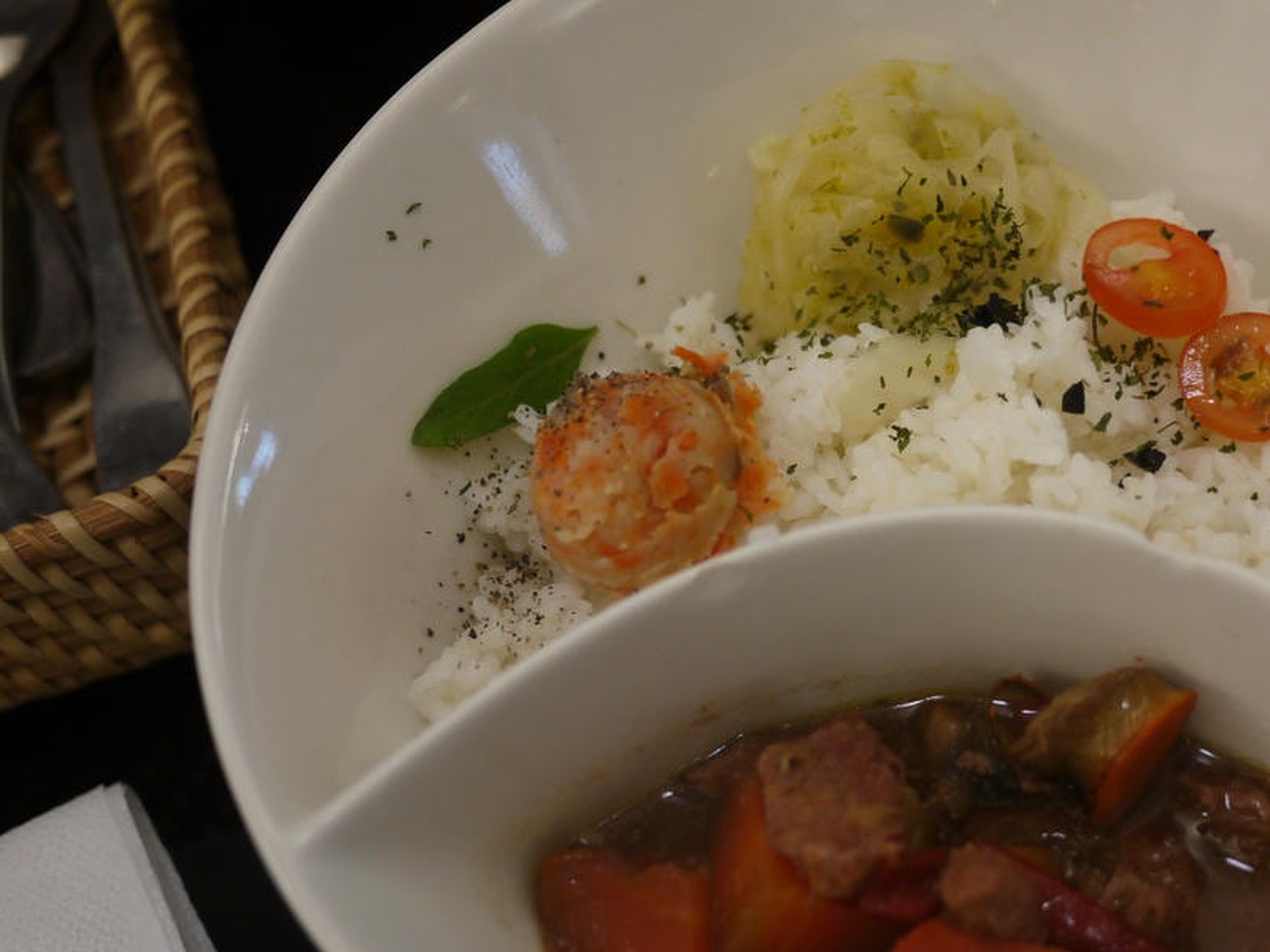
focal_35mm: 60
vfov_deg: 24.4
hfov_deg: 31.7
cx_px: 935
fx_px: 2201
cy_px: 522
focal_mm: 20
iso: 320
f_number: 1.7
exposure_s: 1/60
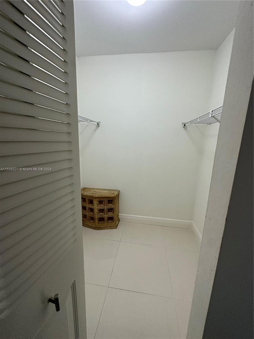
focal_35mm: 14
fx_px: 137
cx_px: 127
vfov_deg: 102.1
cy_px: 170
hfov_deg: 85.7
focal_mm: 2.22
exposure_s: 1/120
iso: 250
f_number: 2.2
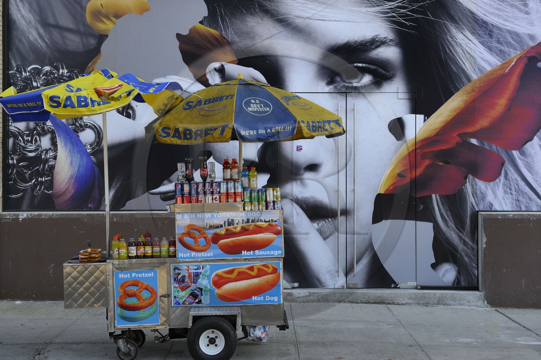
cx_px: 270
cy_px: 180
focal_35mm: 60
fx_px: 901
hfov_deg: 33.4
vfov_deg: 22.6
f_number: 5.6
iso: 200
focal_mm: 60
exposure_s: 1/200
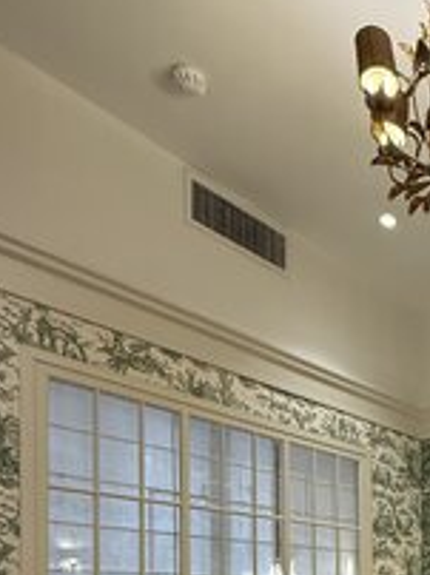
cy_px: 605
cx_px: 555
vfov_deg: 41.8
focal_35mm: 37
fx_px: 614
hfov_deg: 30.6
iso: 250
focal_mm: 2.22
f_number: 2.2
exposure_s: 1/50
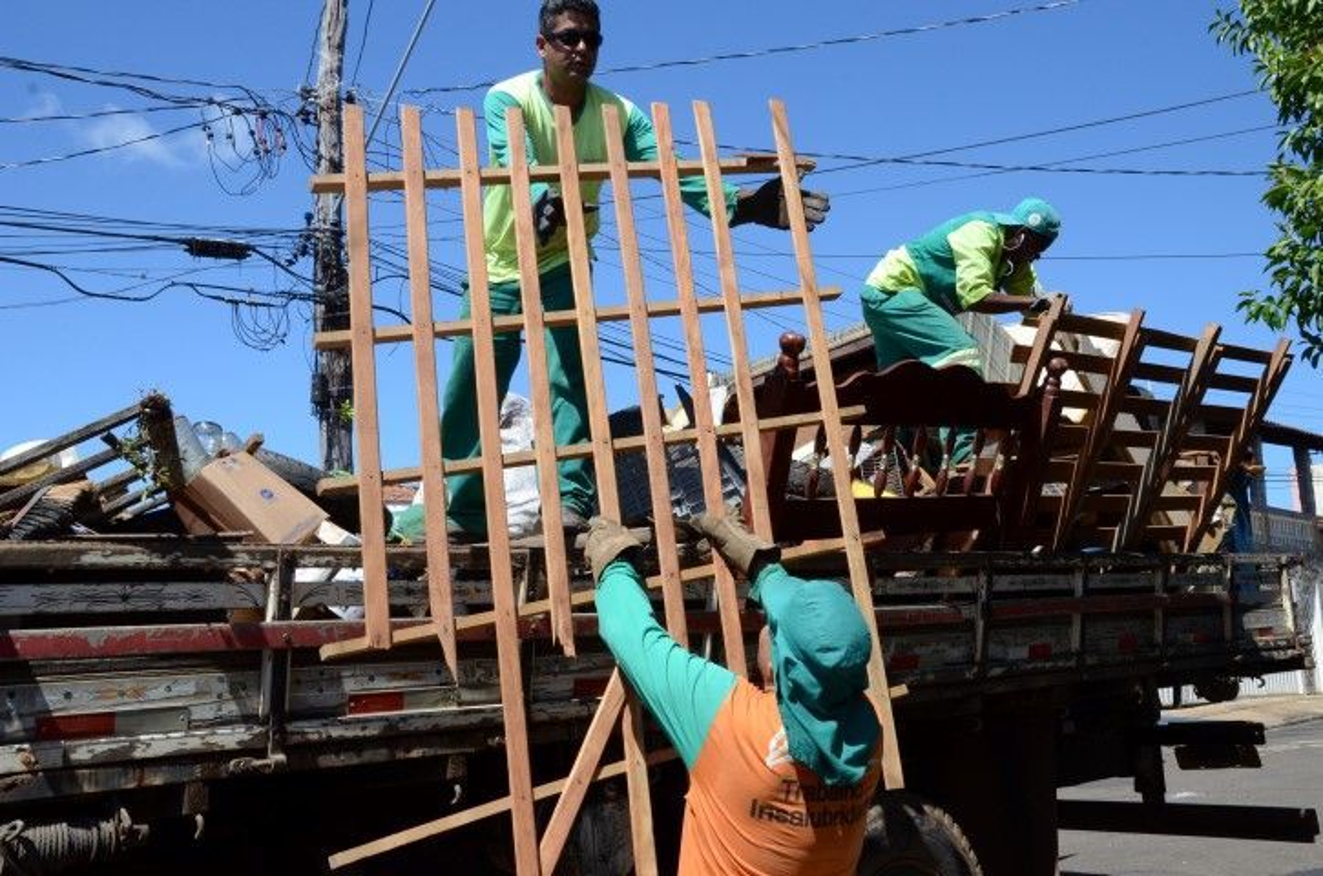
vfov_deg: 35.3
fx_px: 1375
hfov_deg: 51.4
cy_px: 438
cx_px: 662
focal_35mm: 38
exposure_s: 1/640
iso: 800
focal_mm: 25
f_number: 13
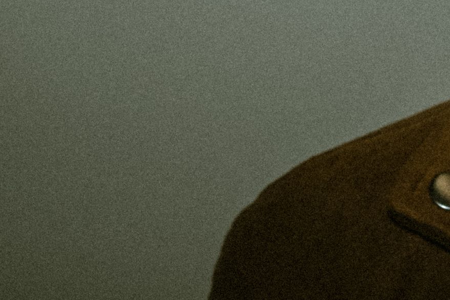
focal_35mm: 201
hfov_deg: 9.7
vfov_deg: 6.7
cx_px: 846
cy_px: -230
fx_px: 2512
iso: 100
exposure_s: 1/200
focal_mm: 44
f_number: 7.1
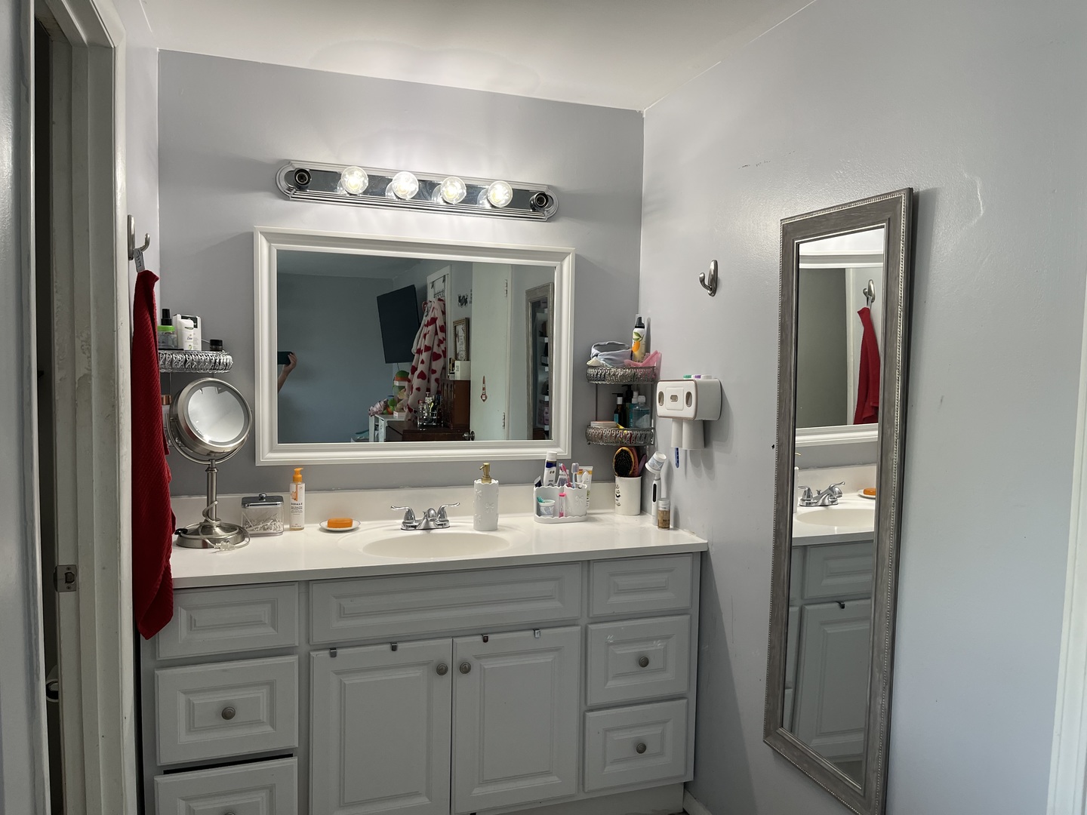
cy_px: 408
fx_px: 816
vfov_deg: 53.1
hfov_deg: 67.3
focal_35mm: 26
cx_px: 544
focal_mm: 5.1
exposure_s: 1/120
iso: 80
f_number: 1.6
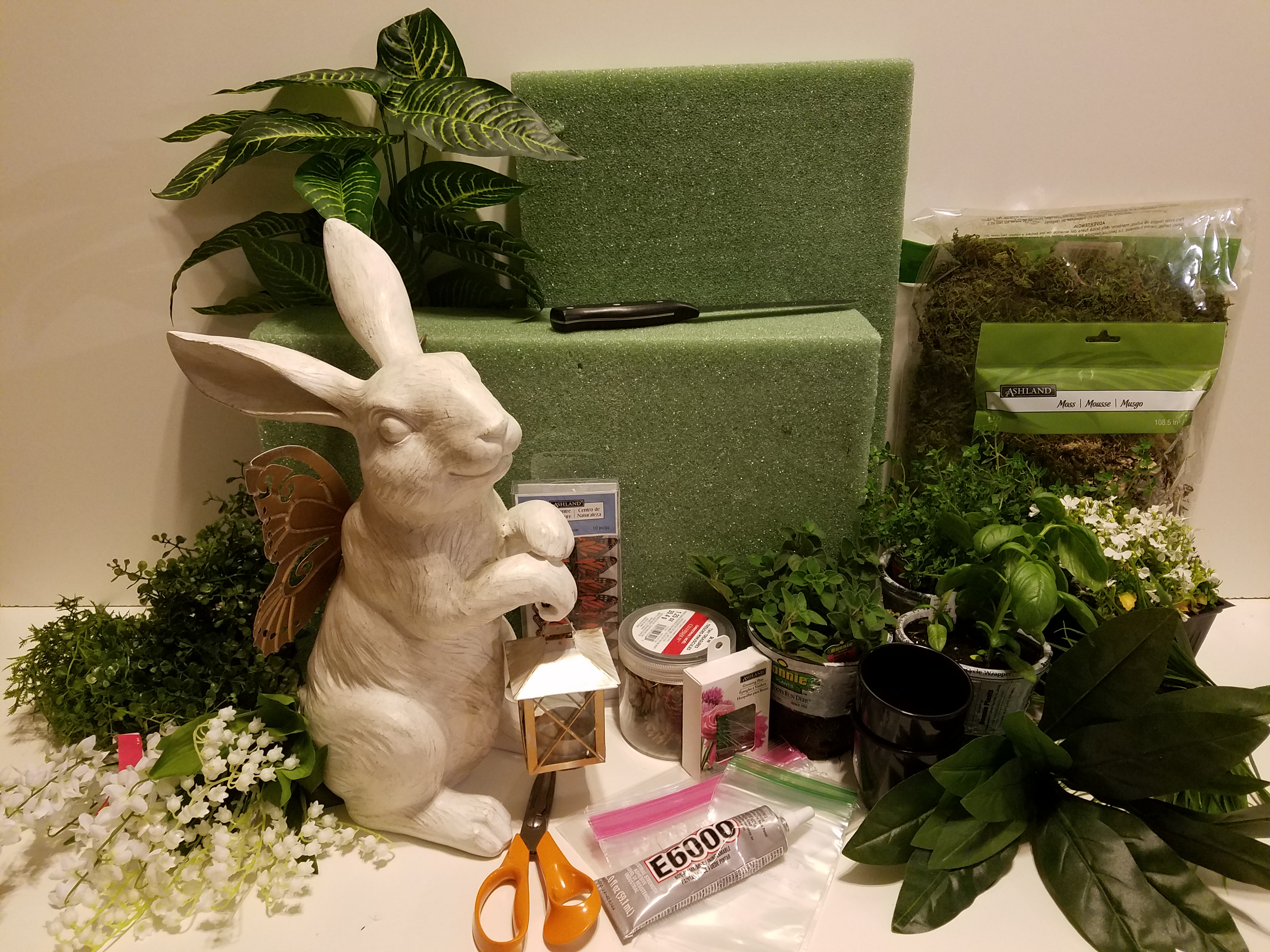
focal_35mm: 26
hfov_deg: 67.3
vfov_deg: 53.1
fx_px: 954
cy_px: 476
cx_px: 635
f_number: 1.7
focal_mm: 4.2
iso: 200
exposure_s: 1/24
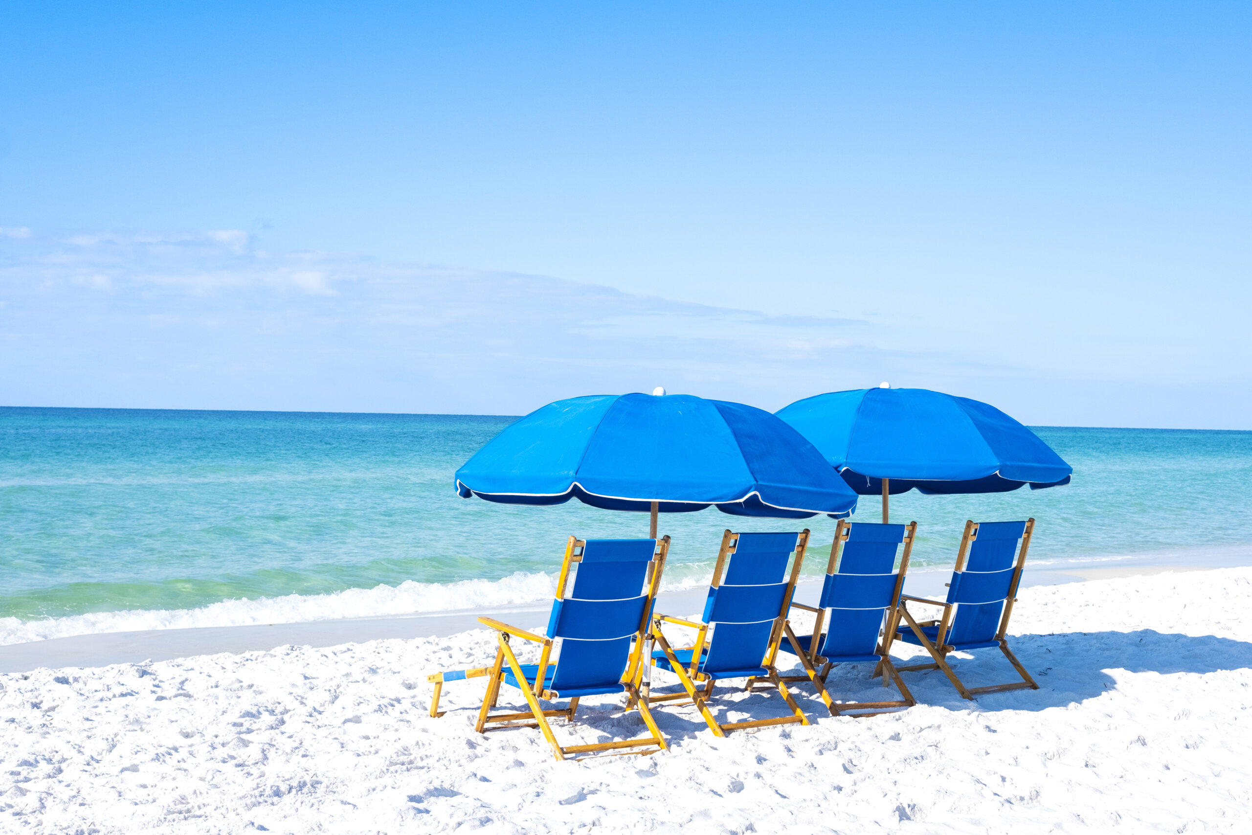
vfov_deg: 32.6
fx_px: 1426
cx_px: 626
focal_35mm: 41
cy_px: 418
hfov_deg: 47.4
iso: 400
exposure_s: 1/1000
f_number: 7.1
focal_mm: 27
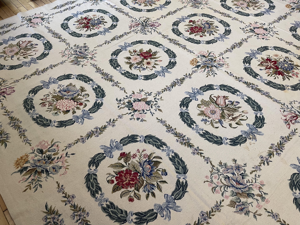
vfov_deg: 54.9
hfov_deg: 69.4
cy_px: 112
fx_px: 217
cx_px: 150
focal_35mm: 25
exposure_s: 1/41
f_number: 1.6
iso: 100
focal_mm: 5.1
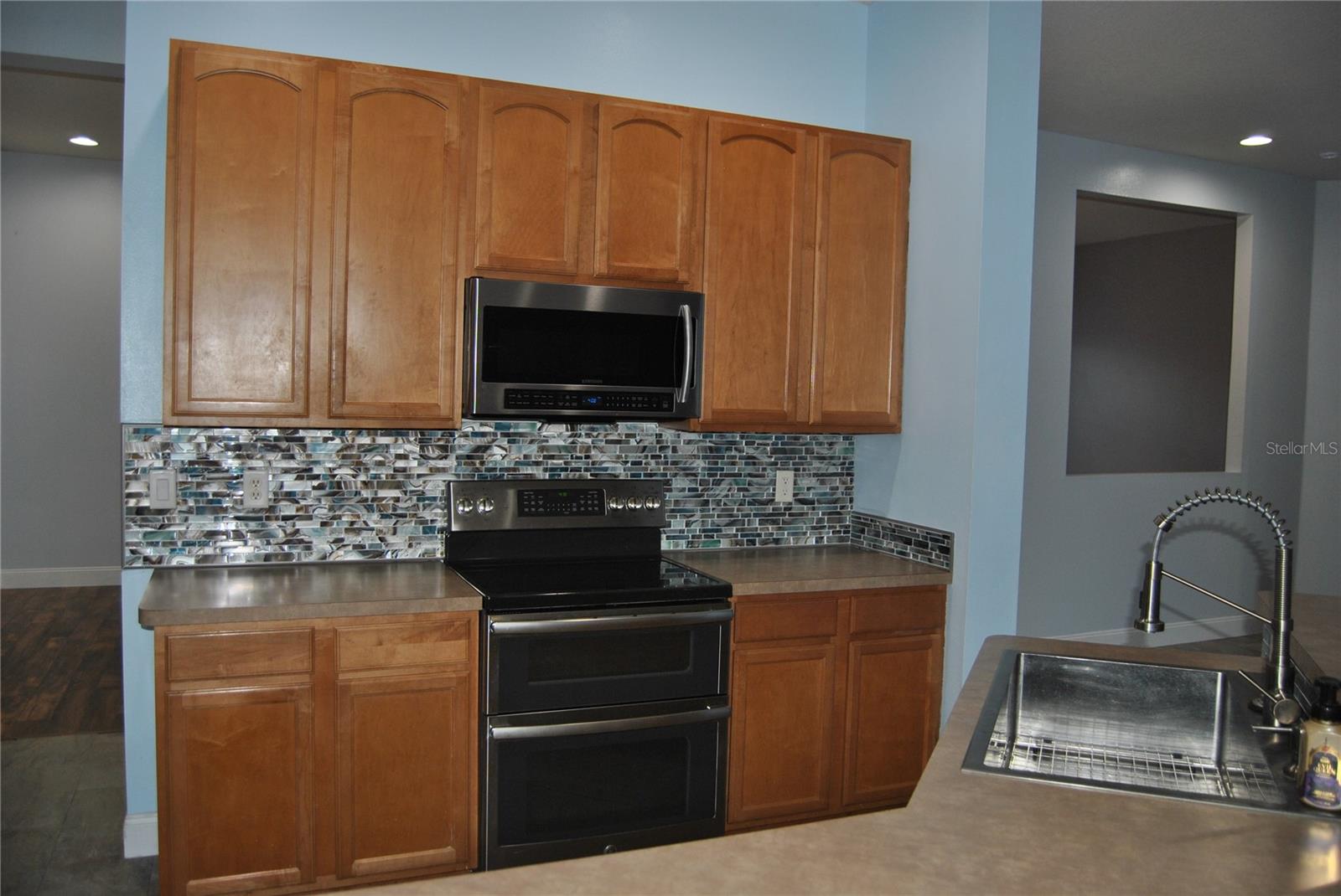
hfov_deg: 67.3
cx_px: 670
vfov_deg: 48.0
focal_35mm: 27
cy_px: 448
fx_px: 1007
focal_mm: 18
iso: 200
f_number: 3.5
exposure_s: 1/60
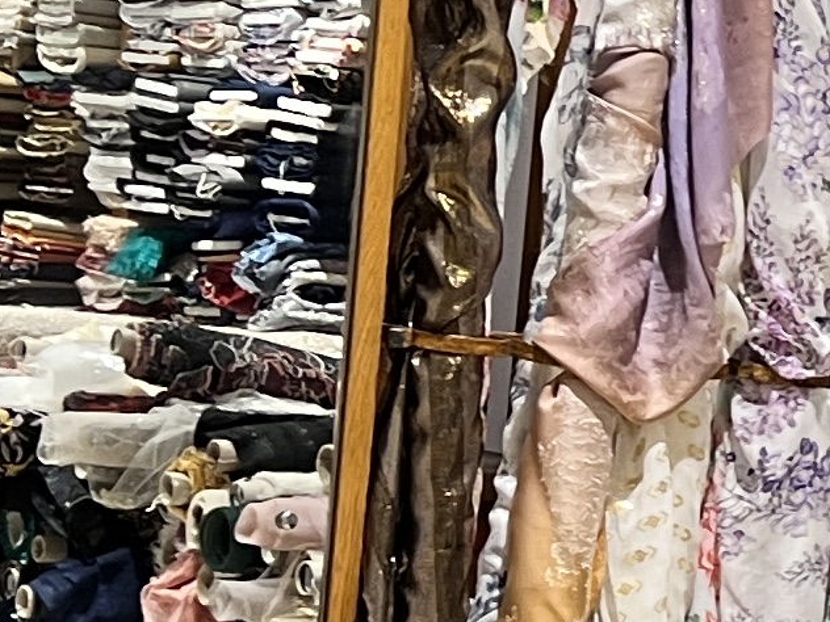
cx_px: 1505
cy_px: 310
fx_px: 3980
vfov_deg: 8.9
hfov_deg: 11.1
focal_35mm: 166
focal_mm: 5.7
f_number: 1.5
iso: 64
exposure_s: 1/50
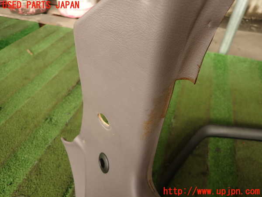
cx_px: 131
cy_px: 98
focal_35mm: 25
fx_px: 189
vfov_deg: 54.9
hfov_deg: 69.4
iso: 160
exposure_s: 1/60
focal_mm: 4.5
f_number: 2
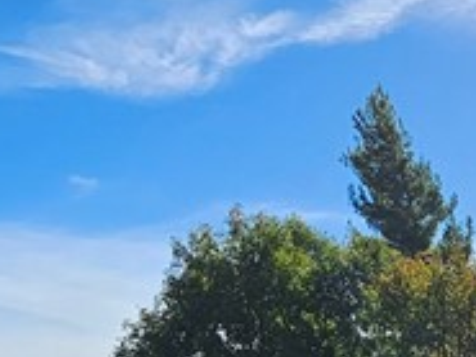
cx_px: 389
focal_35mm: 72
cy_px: 527
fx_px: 991
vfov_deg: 18.3
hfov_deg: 26.5
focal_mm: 2.2
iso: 50
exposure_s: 1/3042
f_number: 2.2
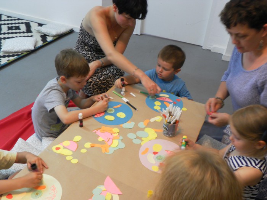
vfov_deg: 38.7
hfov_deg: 50.1
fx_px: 285
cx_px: 134
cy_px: 100
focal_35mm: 37
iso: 200
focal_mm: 6.6
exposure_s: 1/15
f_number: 3.2
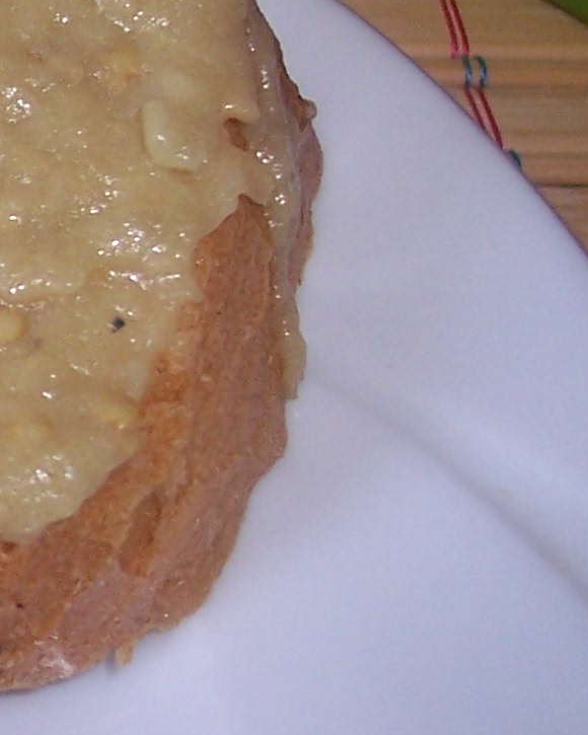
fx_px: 3263
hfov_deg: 9.5
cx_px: -645
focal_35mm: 150
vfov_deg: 12.8
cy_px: 270
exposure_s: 1/60
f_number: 2.8
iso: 100
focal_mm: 8
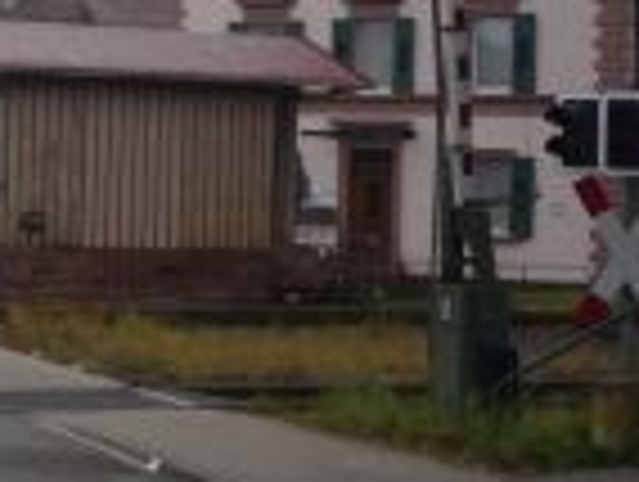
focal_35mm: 108
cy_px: 86
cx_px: -328
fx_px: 1997
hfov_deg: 16.5
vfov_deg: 13.7
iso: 100
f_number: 4
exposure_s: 1/100
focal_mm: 5.2
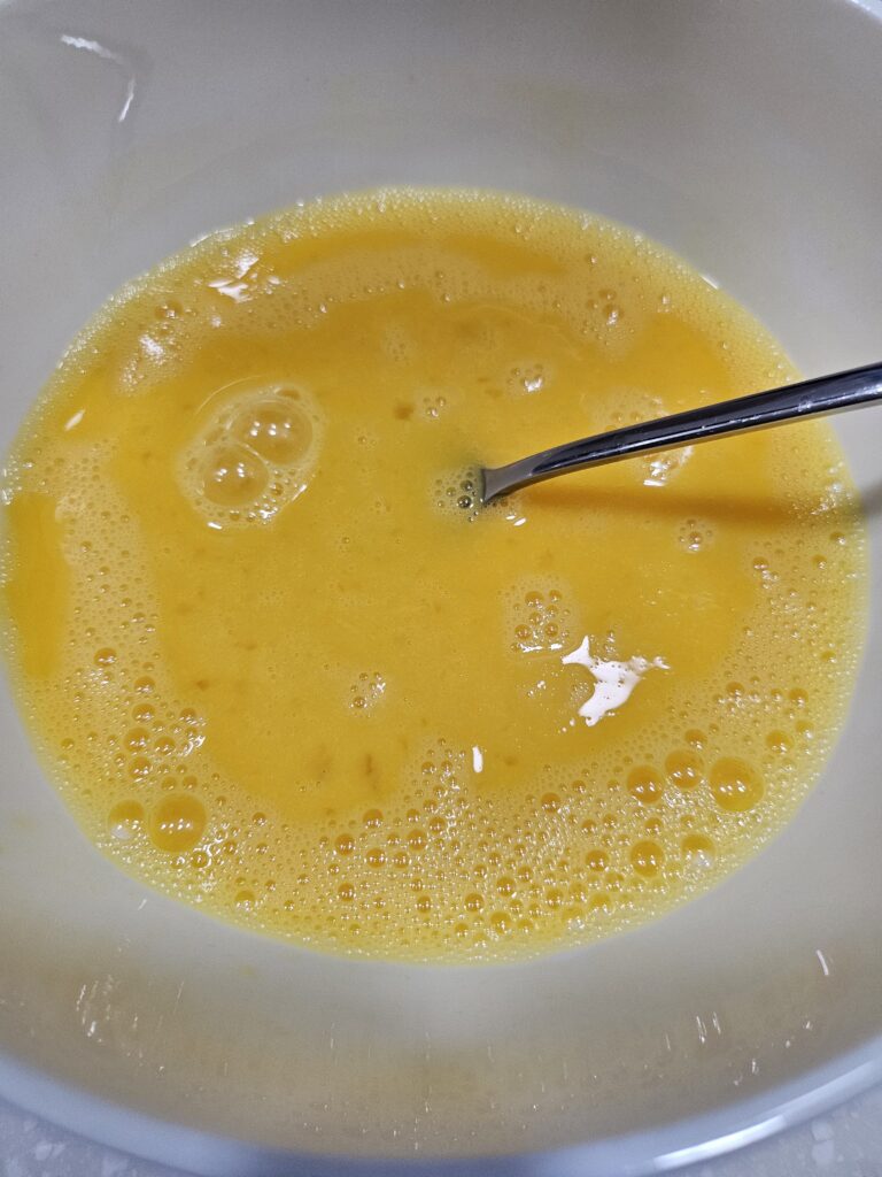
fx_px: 815
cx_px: 441
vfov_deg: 71.6
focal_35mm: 24
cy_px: 588
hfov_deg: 56.8
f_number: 1.8
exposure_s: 1/120
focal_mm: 5
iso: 200
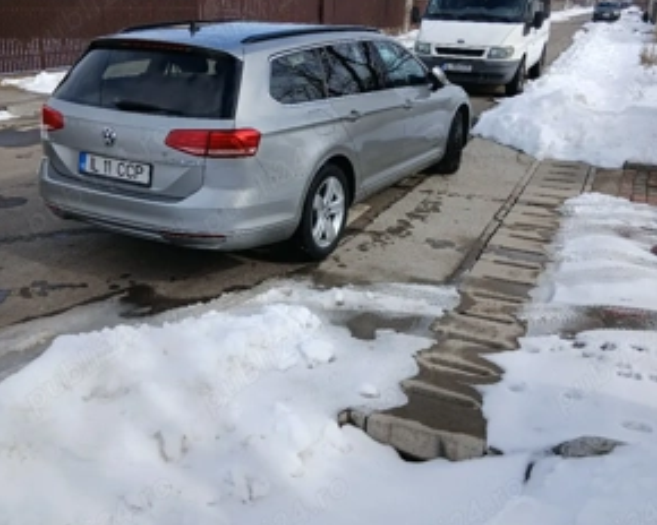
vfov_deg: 42.0
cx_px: 319
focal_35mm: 35
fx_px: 681
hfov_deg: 51.5
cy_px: 206
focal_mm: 3.98
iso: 20
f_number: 1.8
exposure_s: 1/667
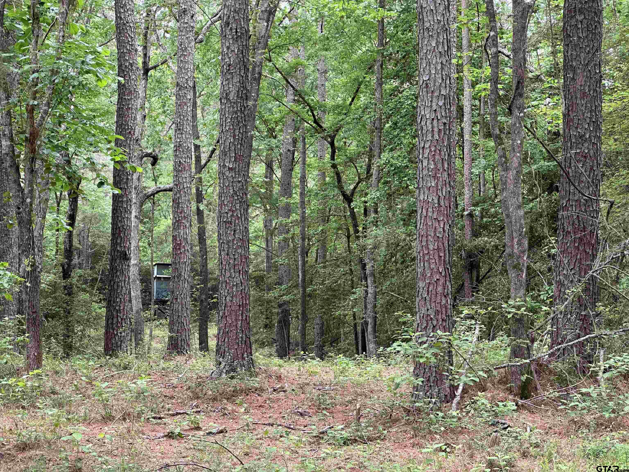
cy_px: 236
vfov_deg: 19.1
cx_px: 314
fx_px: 1399
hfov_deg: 25.3
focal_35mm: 77
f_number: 2.8
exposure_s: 1/99
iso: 125
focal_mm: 9
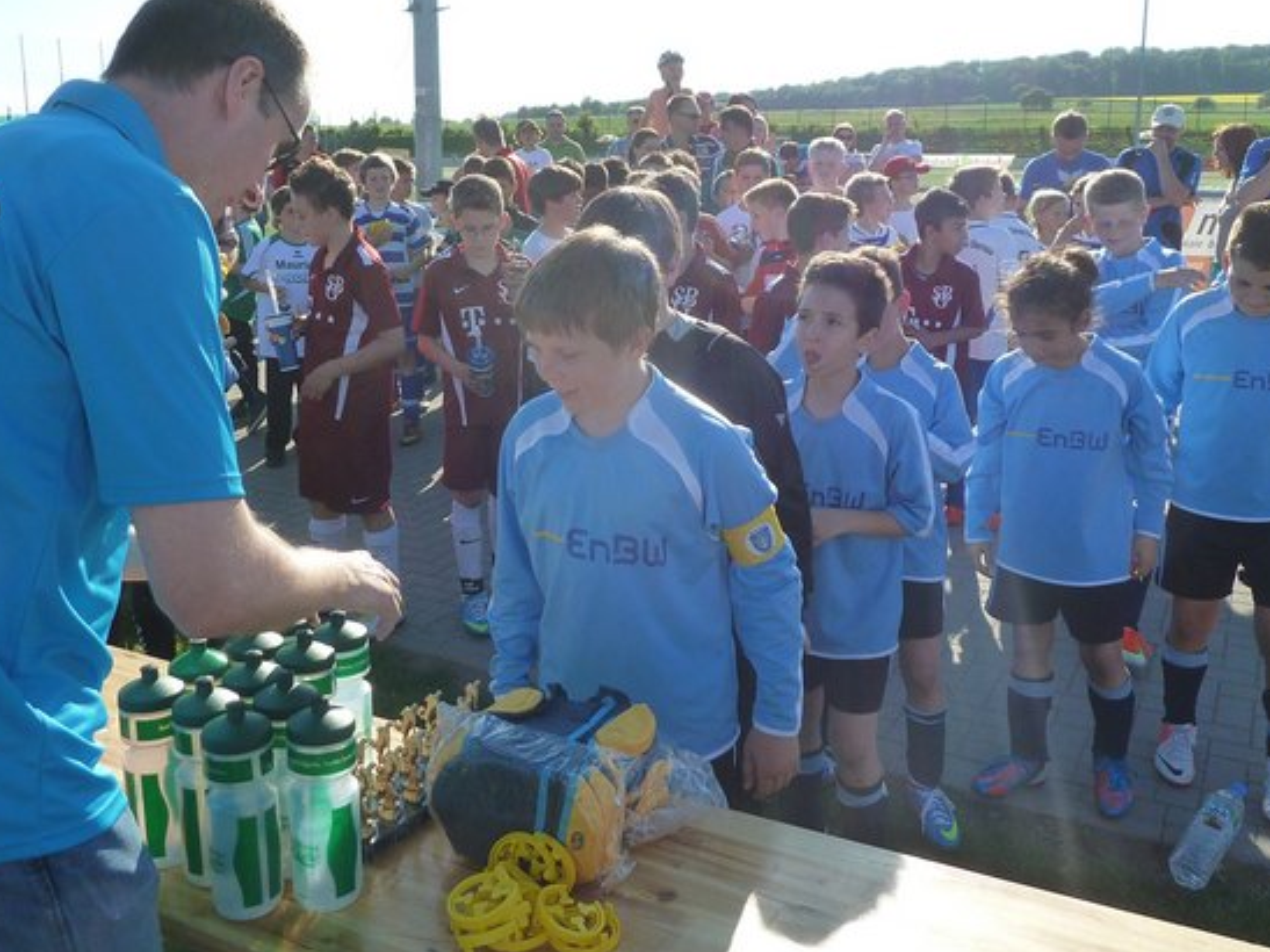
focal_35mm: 32
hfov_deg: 56.8
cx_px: 594
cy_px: 377
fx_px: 1174
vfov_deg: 43.9
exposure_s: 1/400
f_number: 4
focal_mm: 4.1
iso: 125
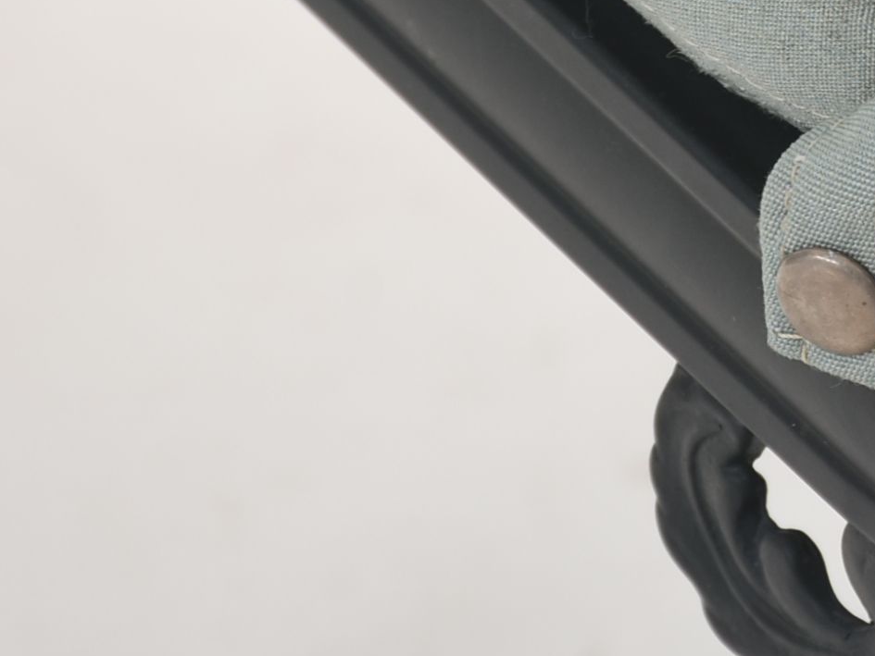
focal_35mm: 640
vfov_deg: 2.3
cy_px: -29
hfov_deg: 3.1
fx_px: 16180
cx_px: 1059
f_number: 9
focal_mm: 140
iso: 200
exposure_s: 1/160
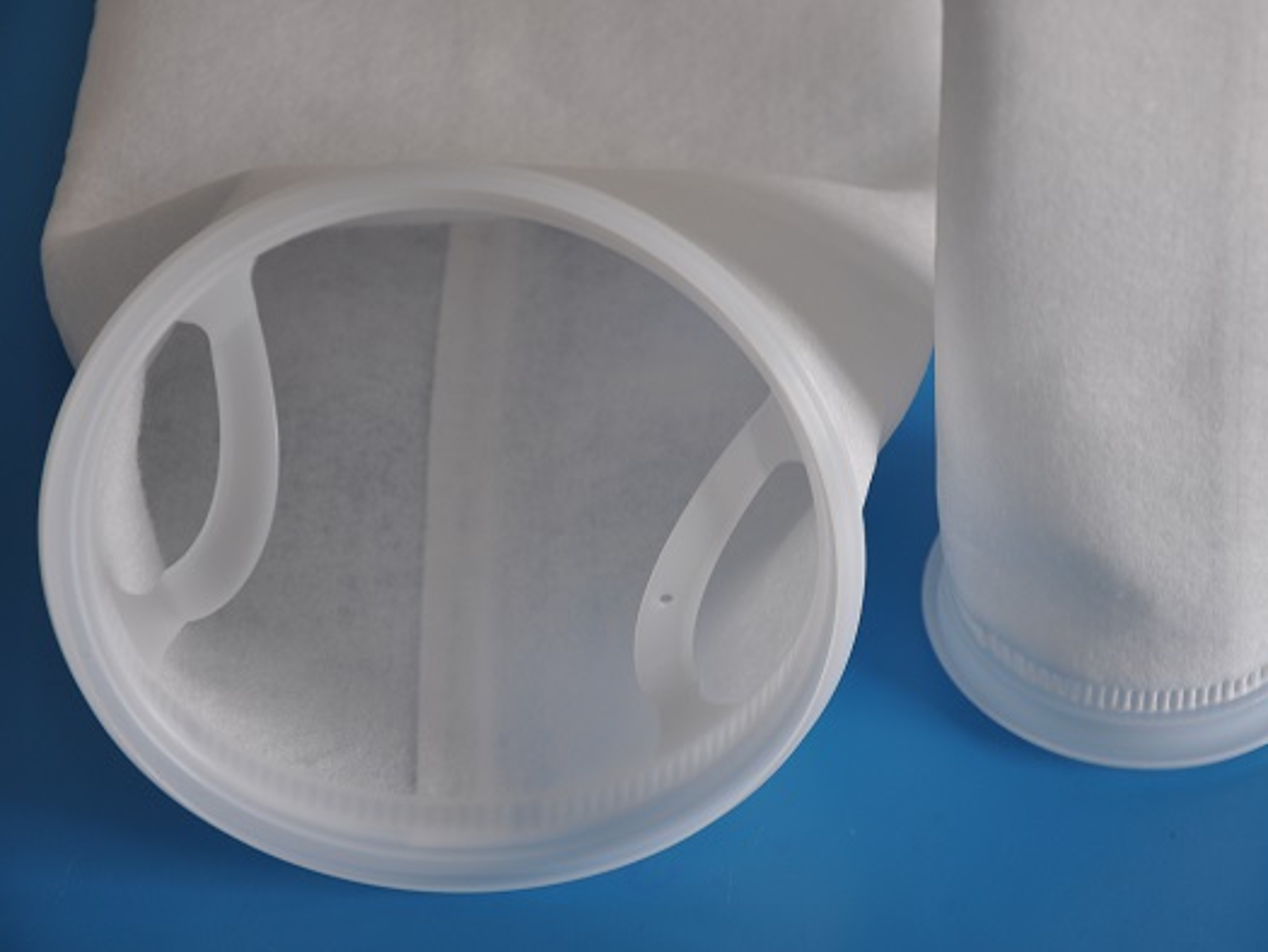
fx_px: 3737
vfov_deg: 14.5
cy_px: 476
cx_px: 712
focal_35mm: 102
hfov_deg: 19.2
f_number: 5.3
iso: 200
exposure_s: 1/13
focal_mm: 62
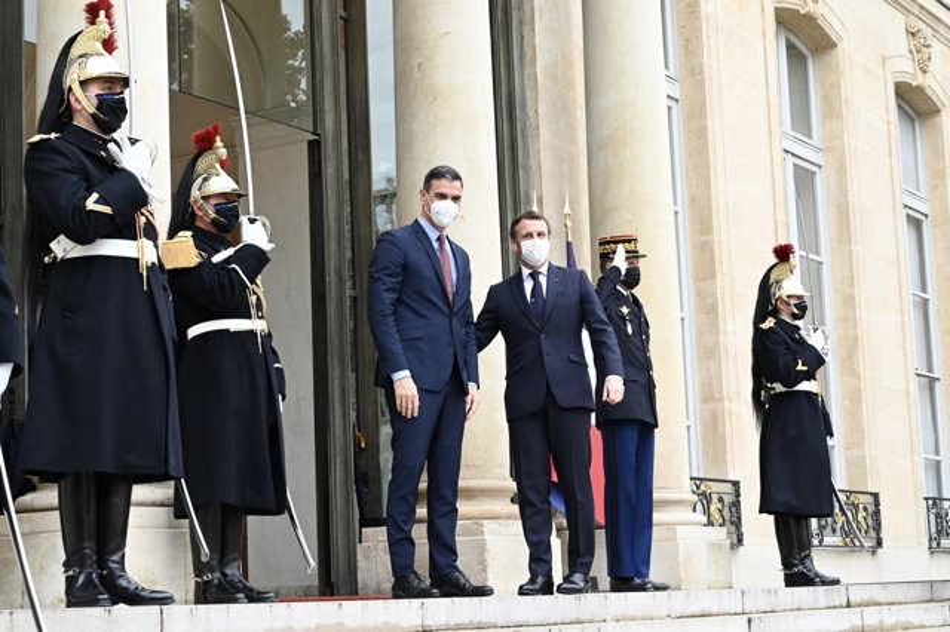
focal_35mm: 53
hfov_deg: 37.5
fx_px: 1398
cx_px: 475
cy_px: 316
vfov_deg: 25.5
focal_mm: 53
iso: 1000
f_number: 7.1
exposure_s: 1/160
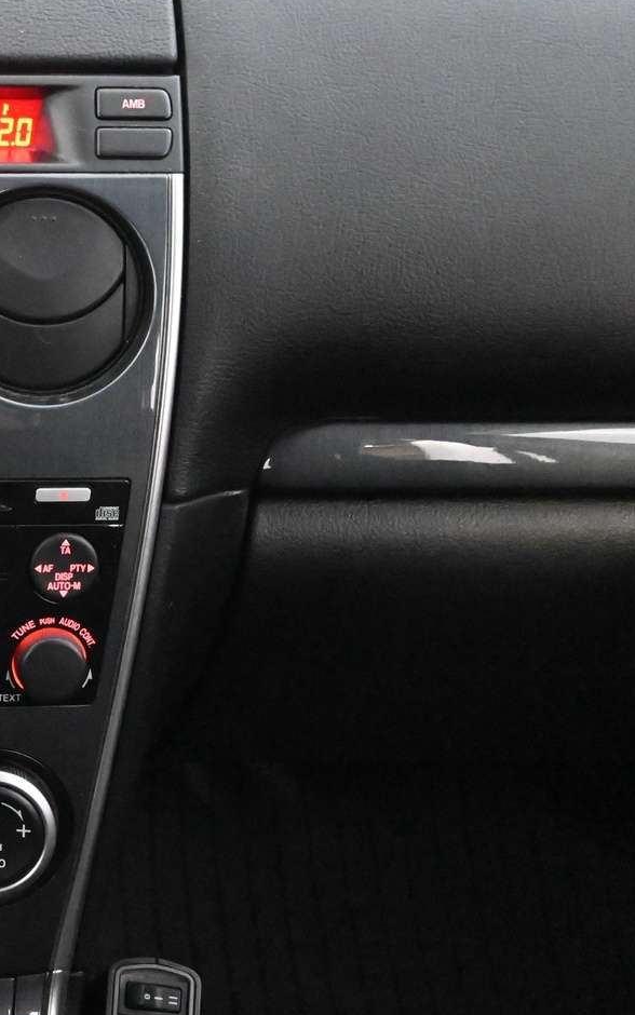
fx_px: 2005
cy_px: 450
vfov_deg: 28.4
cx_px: -198
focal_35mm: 72
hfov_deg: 16.9
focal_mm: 27.5
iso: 16000
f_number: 4.5
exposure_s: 1/40
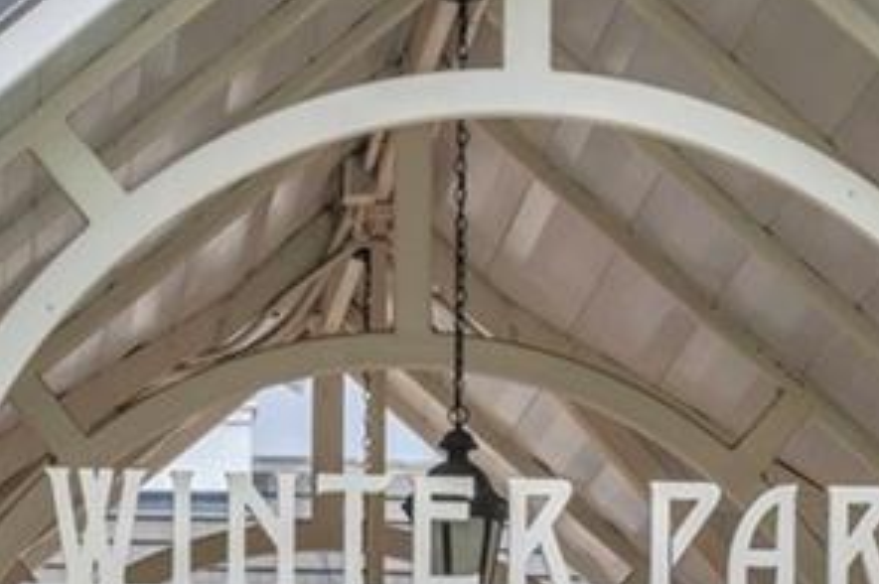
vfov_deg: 5.6
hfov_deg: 8.6
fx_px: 5829
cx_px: 566
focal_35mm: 239
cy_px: 1326
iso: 100
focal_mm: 44
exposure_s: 1/100
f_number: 7.1
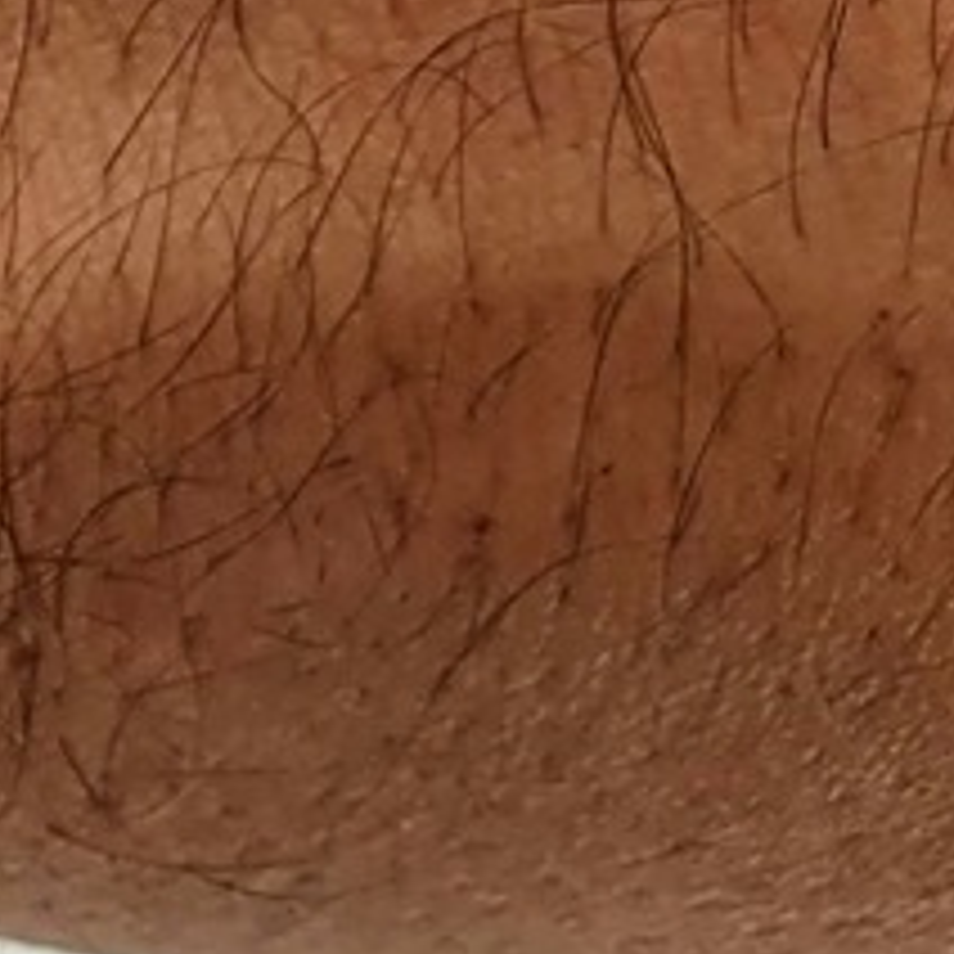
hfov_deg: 10.1
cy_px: 324
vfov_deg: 12.5
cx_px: -1692
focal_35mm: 139
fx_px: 4334
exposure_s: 1/140
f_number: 2.4
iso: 50
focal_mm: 4.3
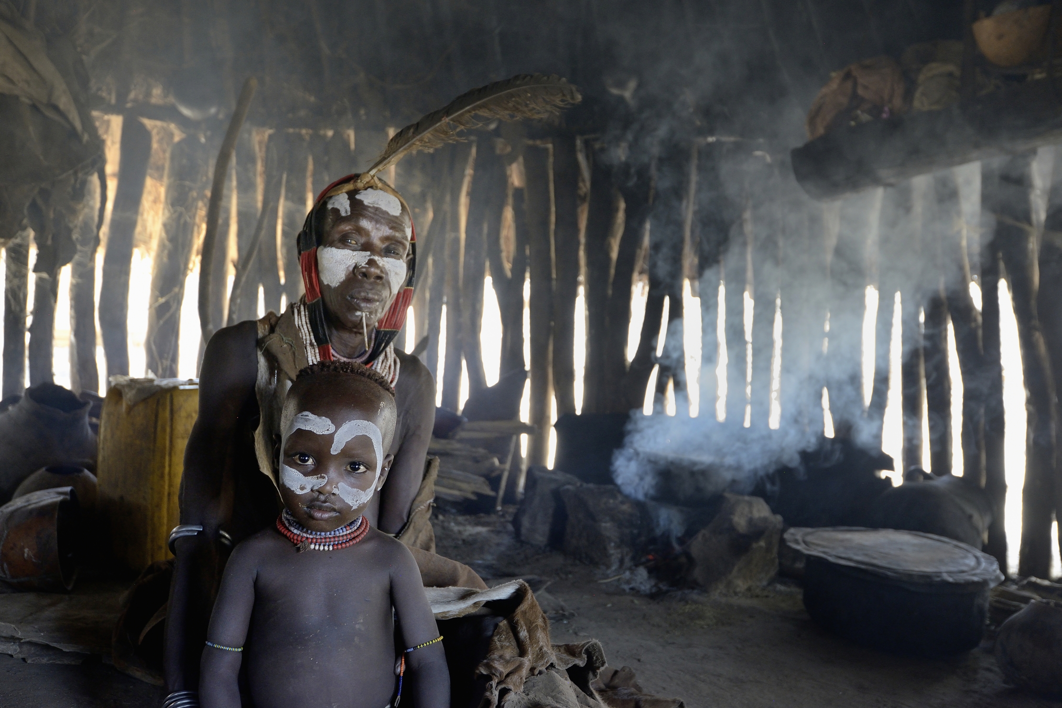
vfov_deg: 37.9
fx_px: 1033
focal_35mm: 35
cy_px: 354
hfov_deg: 54.4
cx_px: 531
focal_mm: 35
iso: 1000
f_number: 5
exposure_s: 1/50
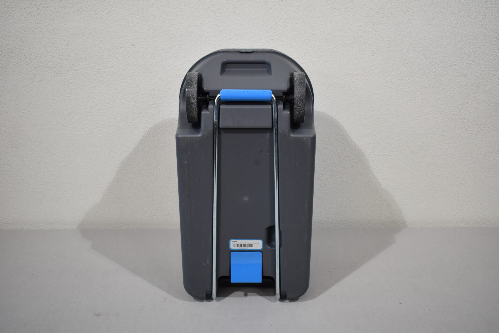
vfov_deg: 33.0
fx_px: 561
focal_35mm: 40
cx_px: 250
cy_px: 166
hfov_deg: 47.9
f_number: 4
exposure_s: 1/250
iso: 720
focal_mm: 27
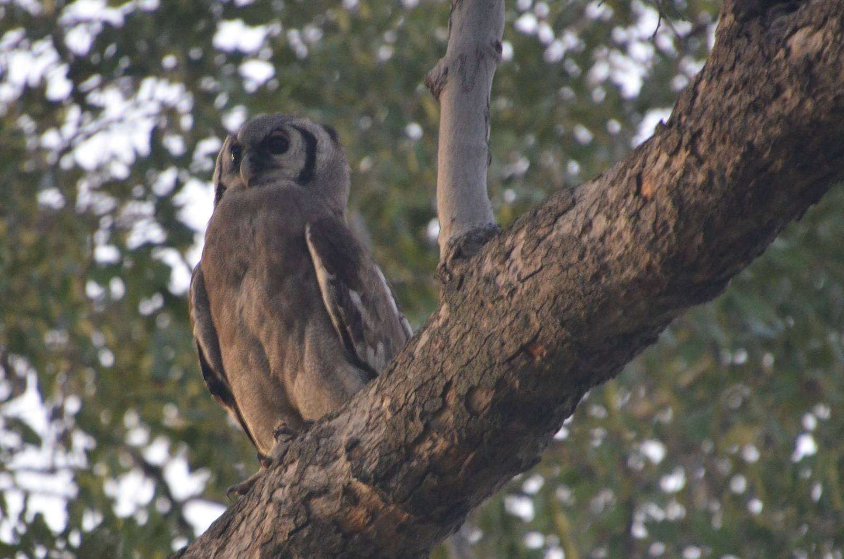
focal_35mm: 405
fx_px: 9476
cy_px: 280
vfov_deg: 3.4
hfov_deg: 5.1
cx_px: 422
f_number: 6.3
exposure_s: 1/10
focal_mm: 270
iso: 2500
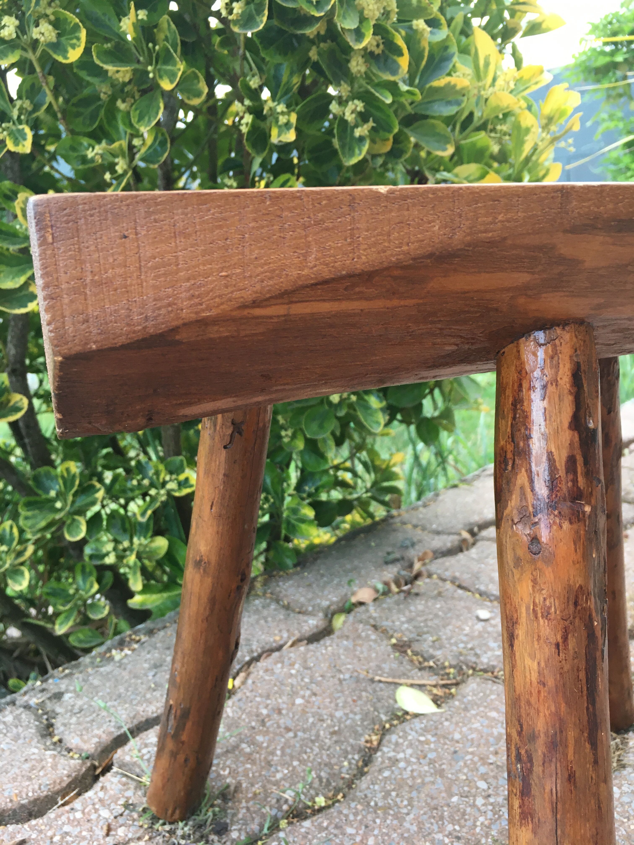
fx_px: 708
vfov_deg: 61.7
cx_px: 317
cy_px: 422
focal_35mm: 29
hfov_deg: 48.2
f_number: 2.2
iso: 50
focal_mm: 4.15
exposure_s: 1/33
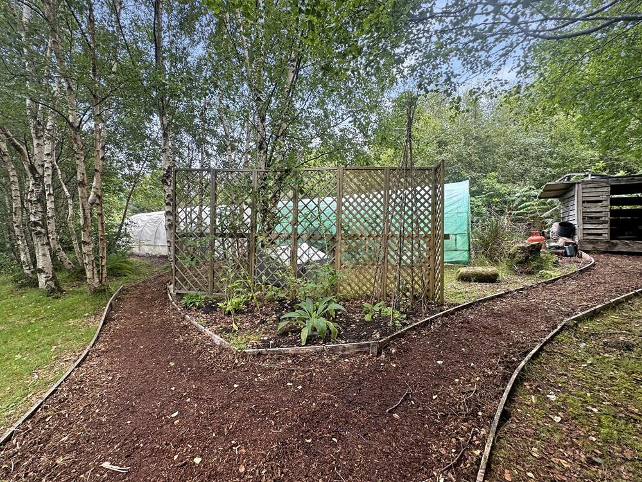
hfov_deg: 102.1
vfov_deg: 85.7
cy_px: 241
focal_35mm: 14
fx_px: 260
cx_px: 321
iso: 40
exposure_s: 1/143
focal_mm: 2.22
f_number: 2.2
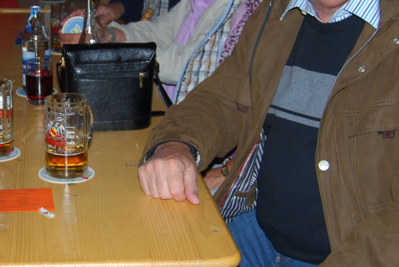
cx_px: 57
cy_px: 105
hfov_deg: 25.0
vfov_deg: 17.3
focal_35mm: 79
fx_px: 877
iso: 200
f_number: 3.8
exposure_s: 1/60
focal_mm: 22
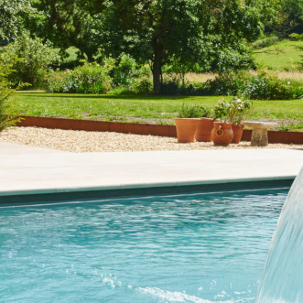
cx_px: 181
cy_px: 113
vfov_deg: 19.5
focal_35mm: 89
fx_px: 881
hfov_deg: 19.5
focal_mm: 32
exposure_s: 1/60
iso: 100
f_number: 18
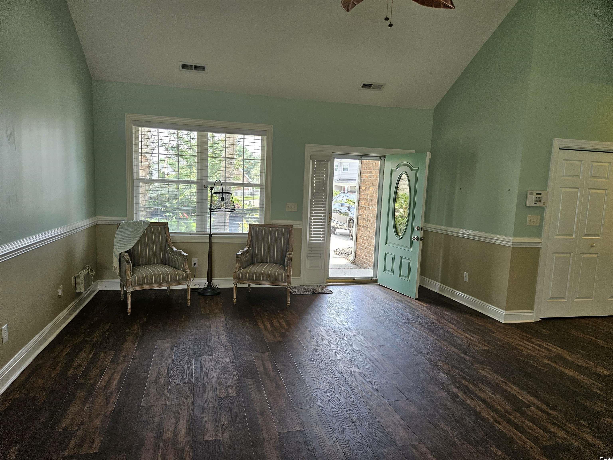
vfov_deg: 58.9
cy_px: 230
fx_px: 407
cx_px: 306
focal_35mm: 23
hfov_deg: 73.9
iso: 80
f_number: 1.8
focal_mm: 5.4
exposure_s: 1/120
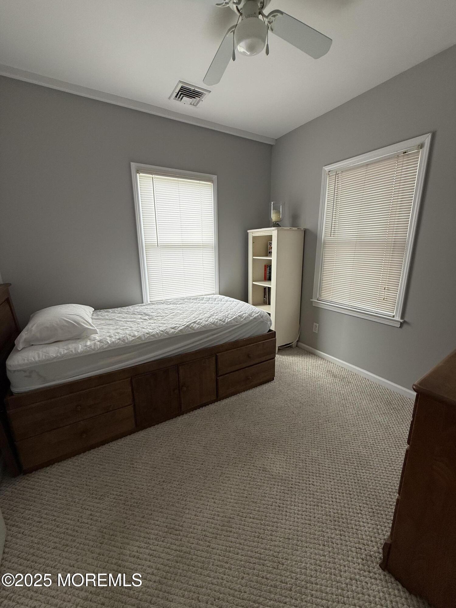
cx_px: 228
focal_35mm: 14
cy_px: 304
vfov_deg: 102.1
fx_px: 246
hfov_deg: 85.7
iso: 64
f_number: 2.2
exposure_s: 1/102
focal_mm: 2.22
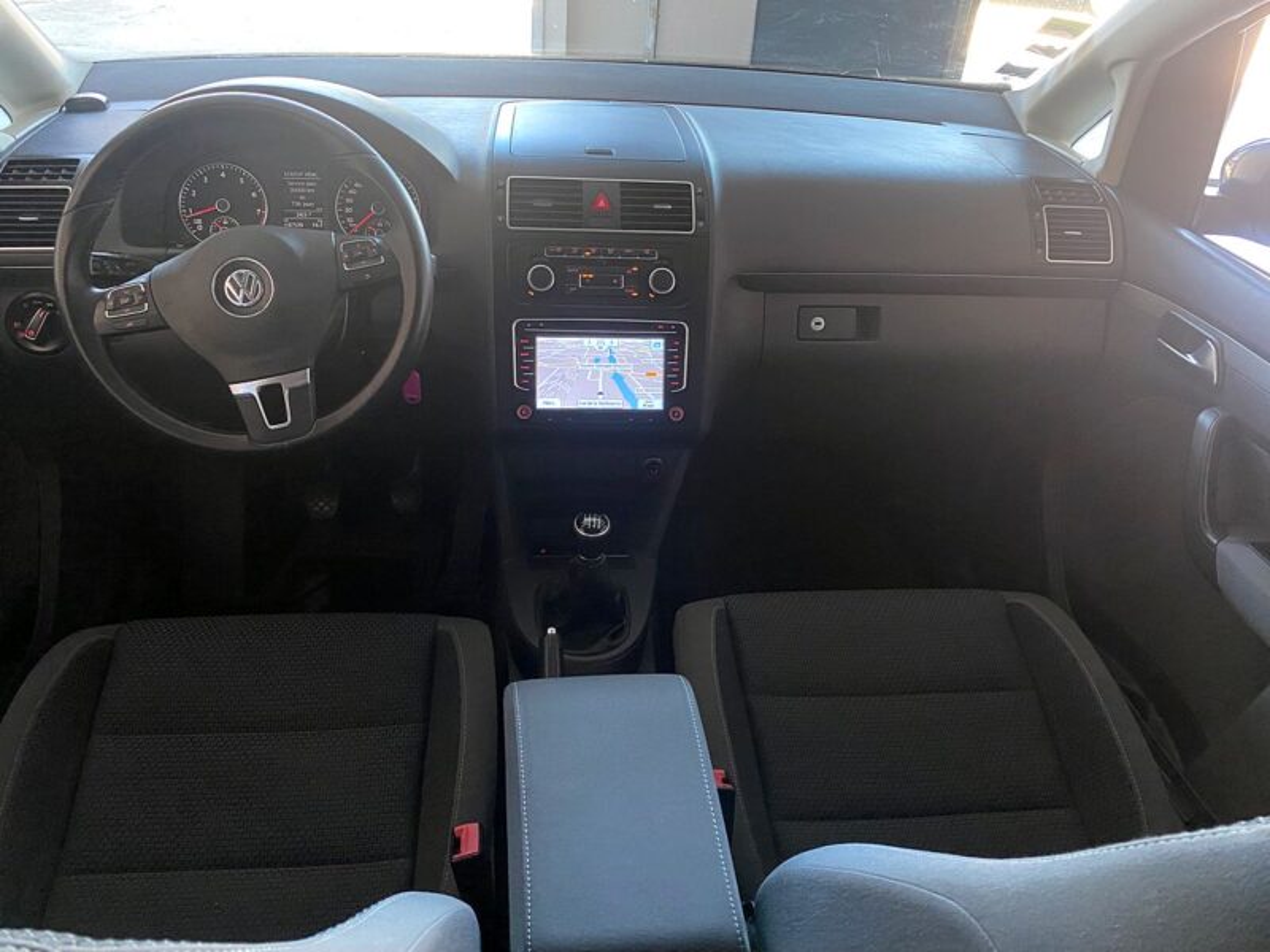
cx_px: 635
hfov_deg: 67.3
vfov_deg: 53.1
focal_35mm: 26
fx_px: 954
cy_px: 476
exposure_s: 1/60
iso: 200
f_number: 1.8
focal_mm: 4.25
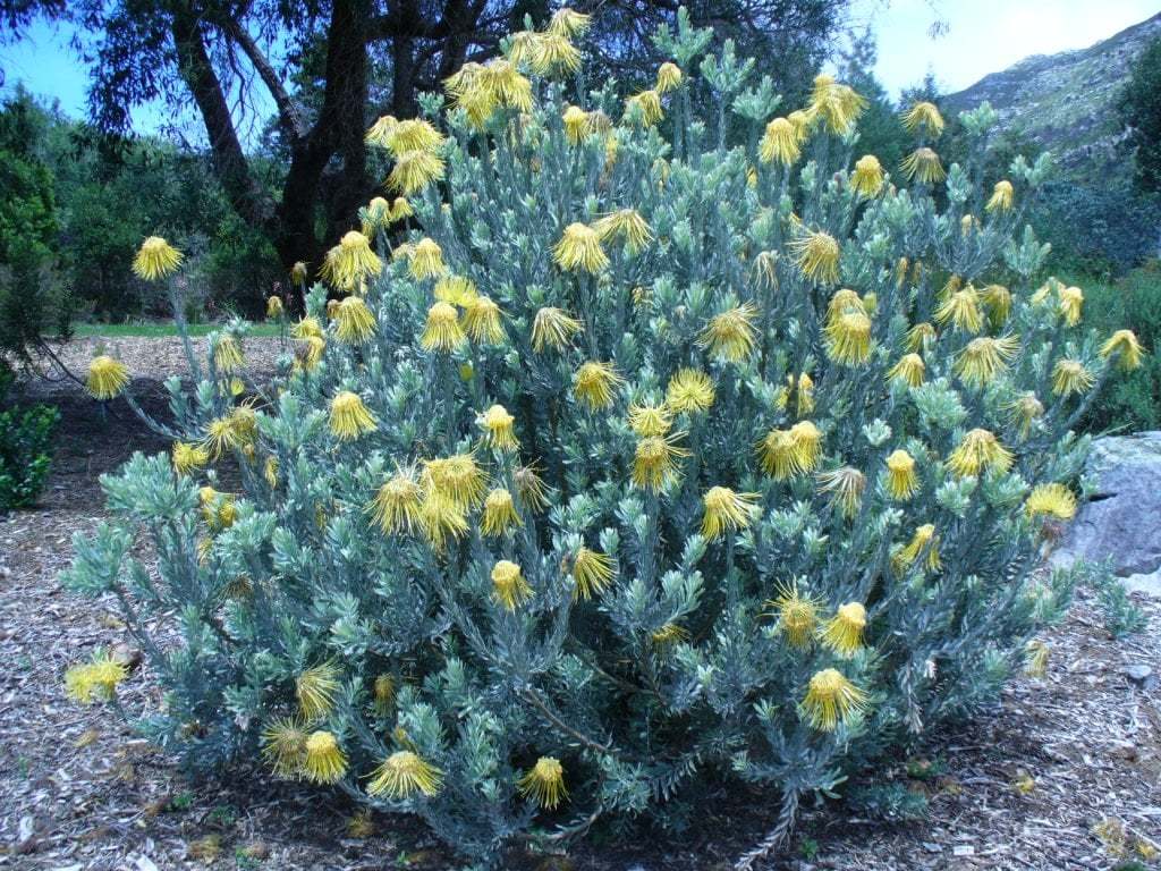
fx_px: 1241
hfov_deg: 50.1
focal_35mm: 37
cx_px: 580
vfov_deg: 38.7
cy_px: 436
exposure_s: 1/160
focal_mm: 6.1
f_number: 5.6
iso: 80
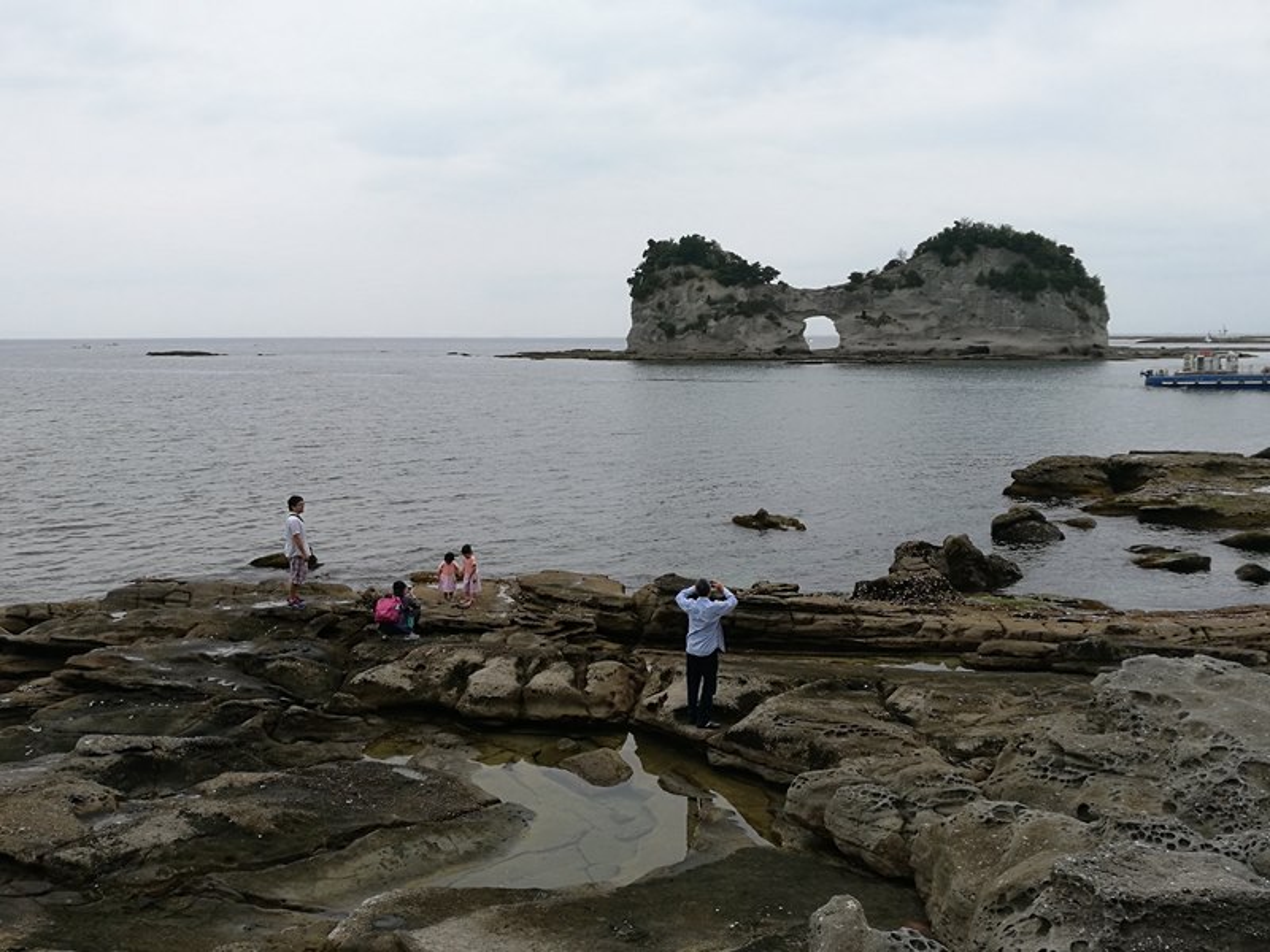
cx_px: 635
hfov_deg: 55.4
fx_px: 1211
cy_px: 476
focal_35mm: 33
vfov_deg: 42.9
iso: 50
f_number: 2.2
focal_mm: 4.5
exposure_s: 1/684
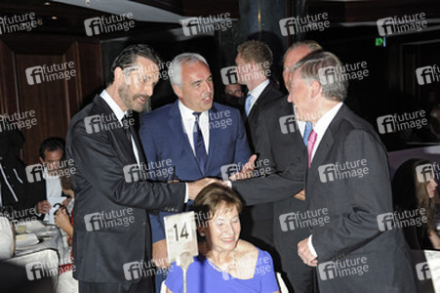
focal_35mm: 58
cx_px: 220
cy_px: 146
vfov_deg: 23.3
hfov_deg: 34.5
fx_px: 708
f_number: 5.6
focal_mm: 58
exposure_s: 1/50
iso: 1000
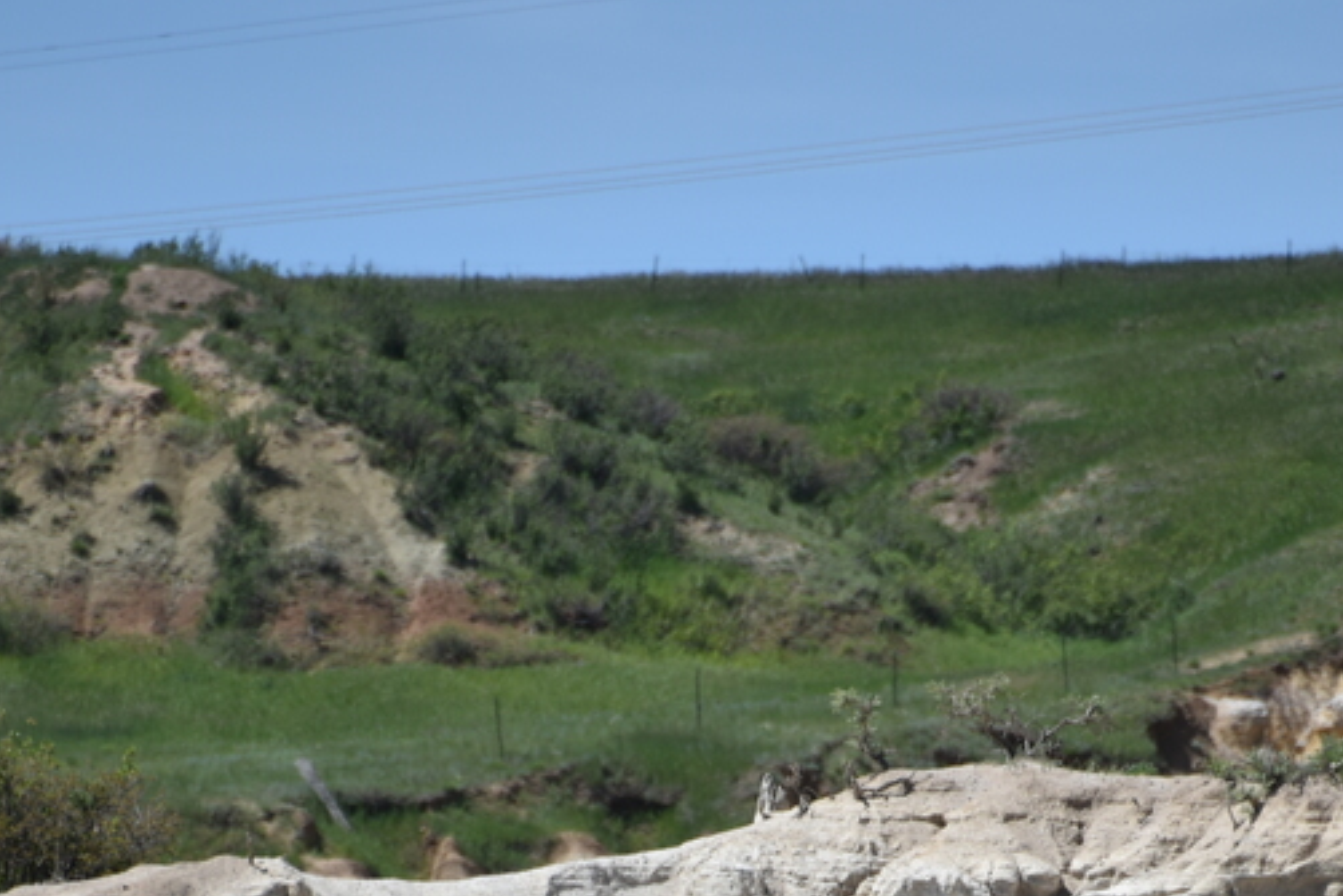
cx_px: 765
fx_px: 28545
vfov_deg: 1.8
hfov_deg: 2.7
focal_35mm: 765
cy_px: 1107
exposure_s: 1/640
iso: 100
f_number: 5.6
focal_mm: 300
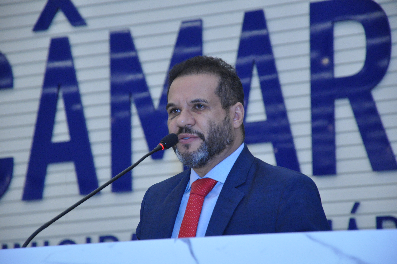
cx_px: 198
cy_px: 132
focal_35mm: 158
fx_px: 1735
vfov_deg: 8.7
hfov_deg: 13.1
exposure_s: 1/100
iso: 2500
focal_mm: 105
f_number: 6.3
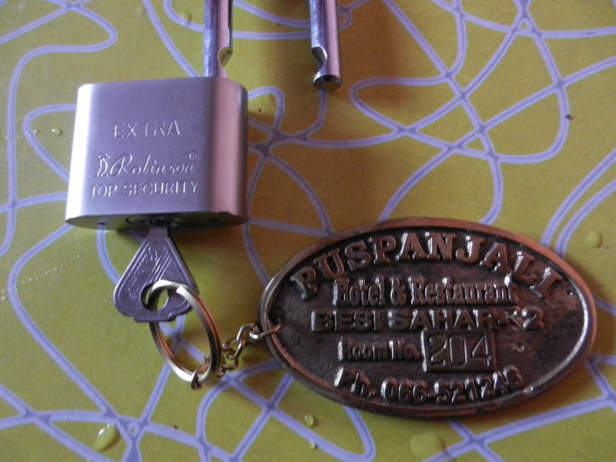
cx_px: 308
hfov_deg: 69.4
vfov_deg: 54.9
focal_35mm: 25
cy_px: 231
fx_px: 445
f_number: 3.5
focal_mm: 4.5
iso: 560
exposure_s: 1/15
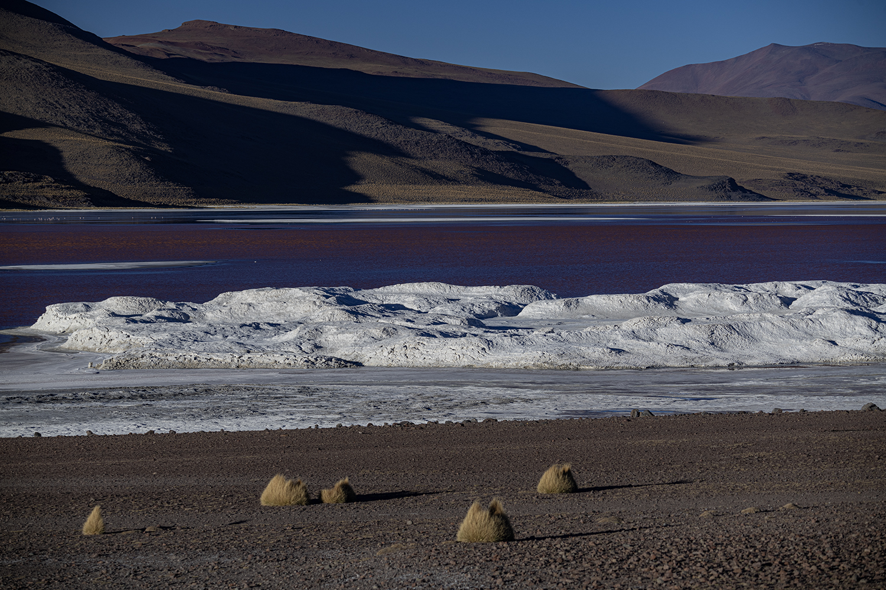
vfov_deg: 10.2
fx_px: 3322
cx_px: 443
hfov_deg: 15.2
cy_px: 295
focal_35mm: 135
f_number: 7.1
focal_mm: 135
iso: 100
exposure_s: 1/200
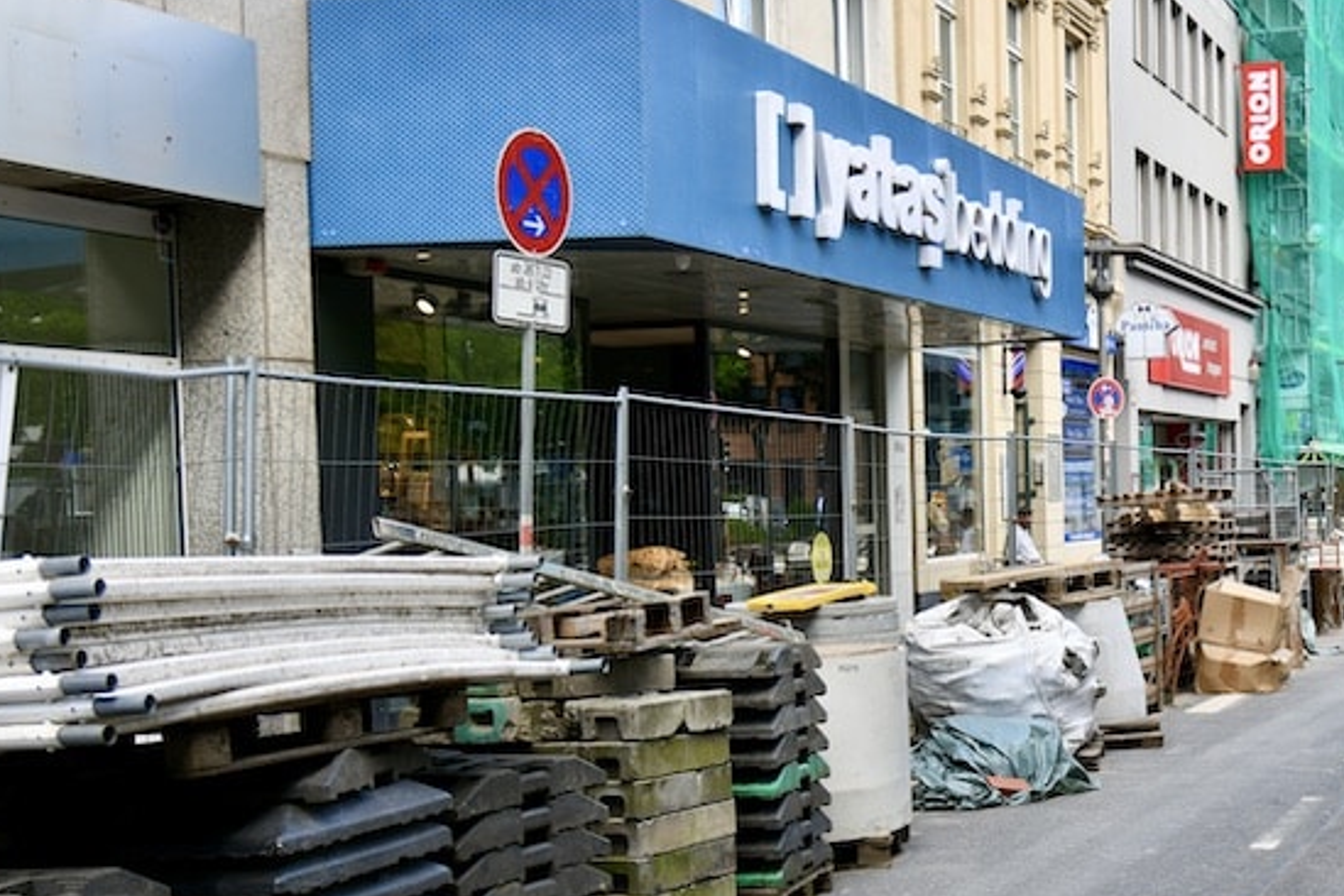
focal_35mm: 56
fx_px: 2091
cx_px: 1065
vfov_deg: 24.0
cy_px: 623
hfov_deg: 34.6
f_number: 5
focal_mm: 30
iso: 64
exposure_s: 1/125
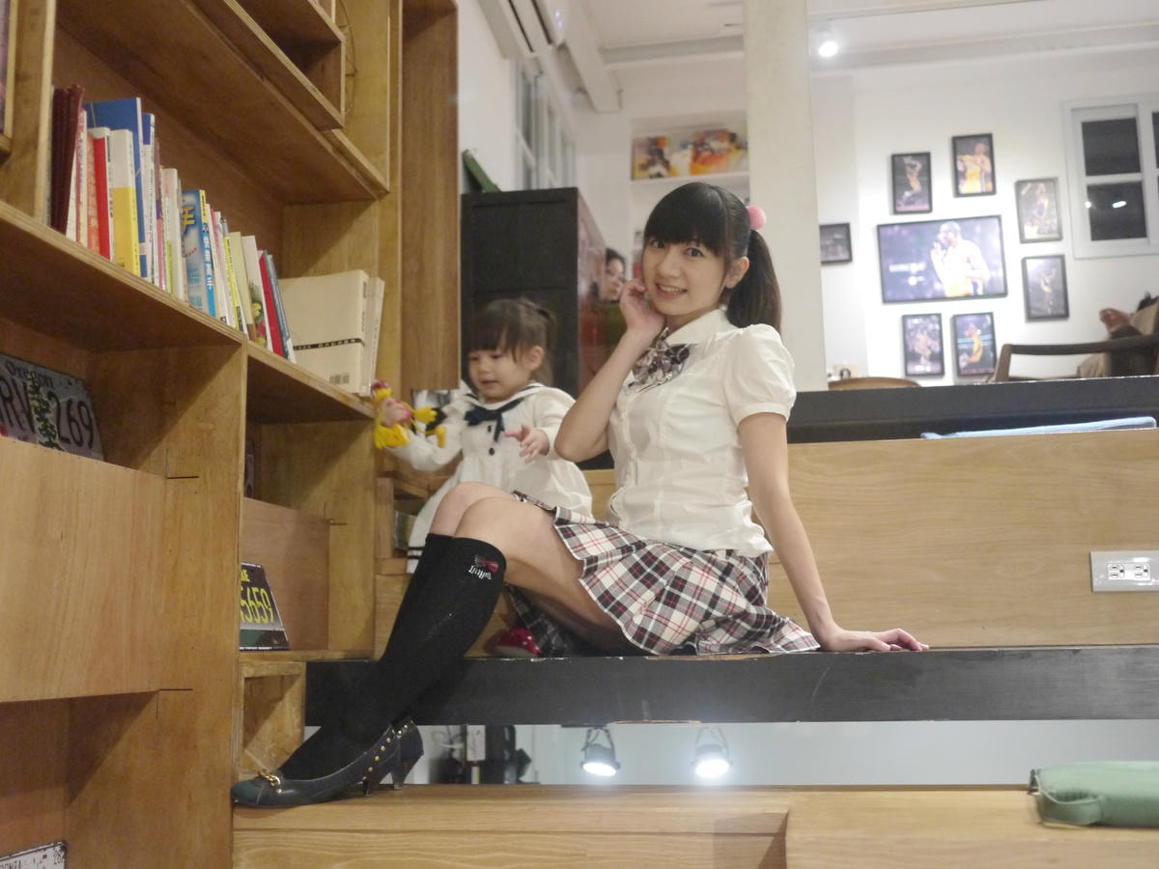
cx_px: 580
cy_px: 434
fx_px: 1339
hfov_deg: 46.8
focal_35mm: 40
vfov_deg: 36.0
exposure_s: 1/40
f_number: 1.7
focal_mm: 20
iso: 800
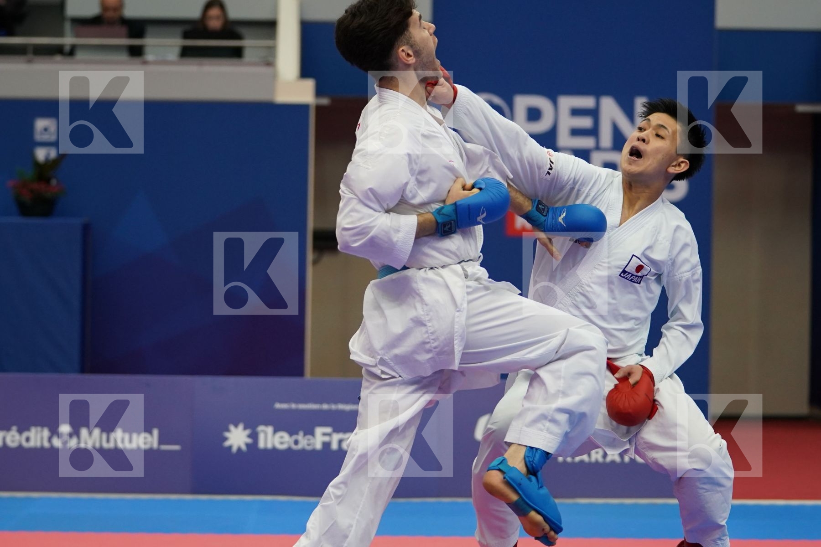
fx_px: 3033
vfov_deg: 10.3
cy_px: 274
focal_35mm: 133
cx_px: 410
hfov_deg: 15.4
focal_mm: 89
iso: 1600
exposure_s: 1/1000
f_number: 2.8
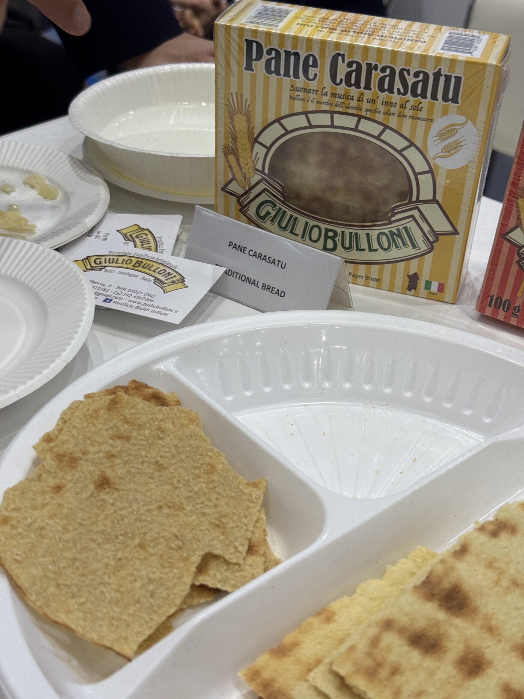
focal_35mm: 48
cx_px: 262
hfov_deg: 30.3
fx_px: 969
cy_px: 350
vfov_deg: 39.7
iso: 64
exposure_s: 1/178
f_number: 1.78
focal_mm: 6.76
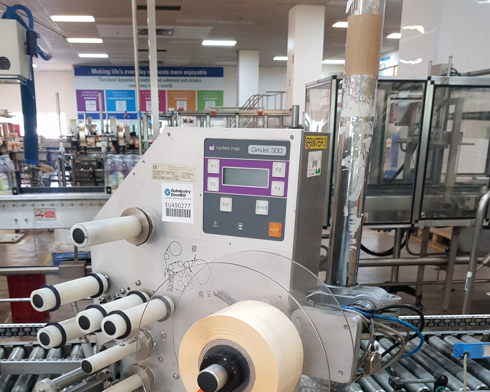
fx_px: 551
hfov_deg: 47.9
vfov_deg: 37.0
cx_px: 218
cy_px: 344
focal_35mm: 38
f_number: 1.7
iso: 250
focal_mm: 4.3
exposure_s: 1/33
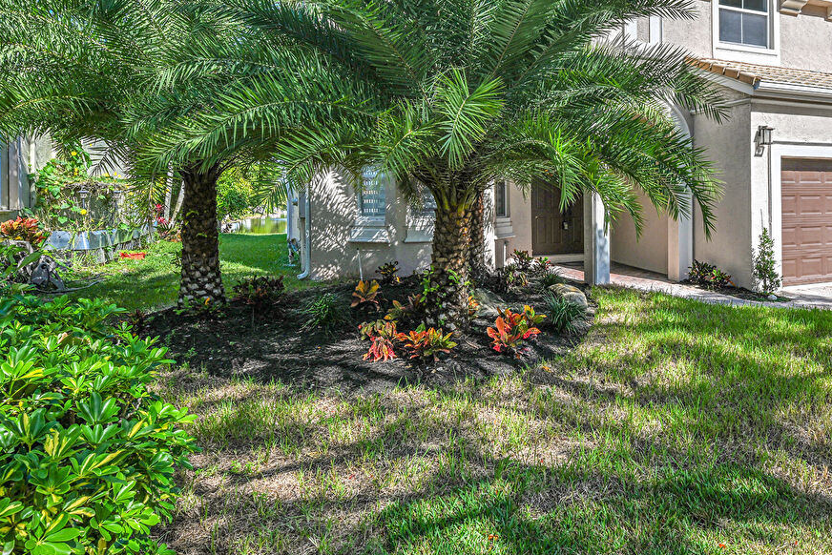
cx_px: 568
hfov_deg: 67.1
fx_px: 601
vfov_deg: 49.0
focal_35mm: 26
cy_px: 201
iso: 100
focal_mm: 14
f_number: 9
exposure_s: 1/200
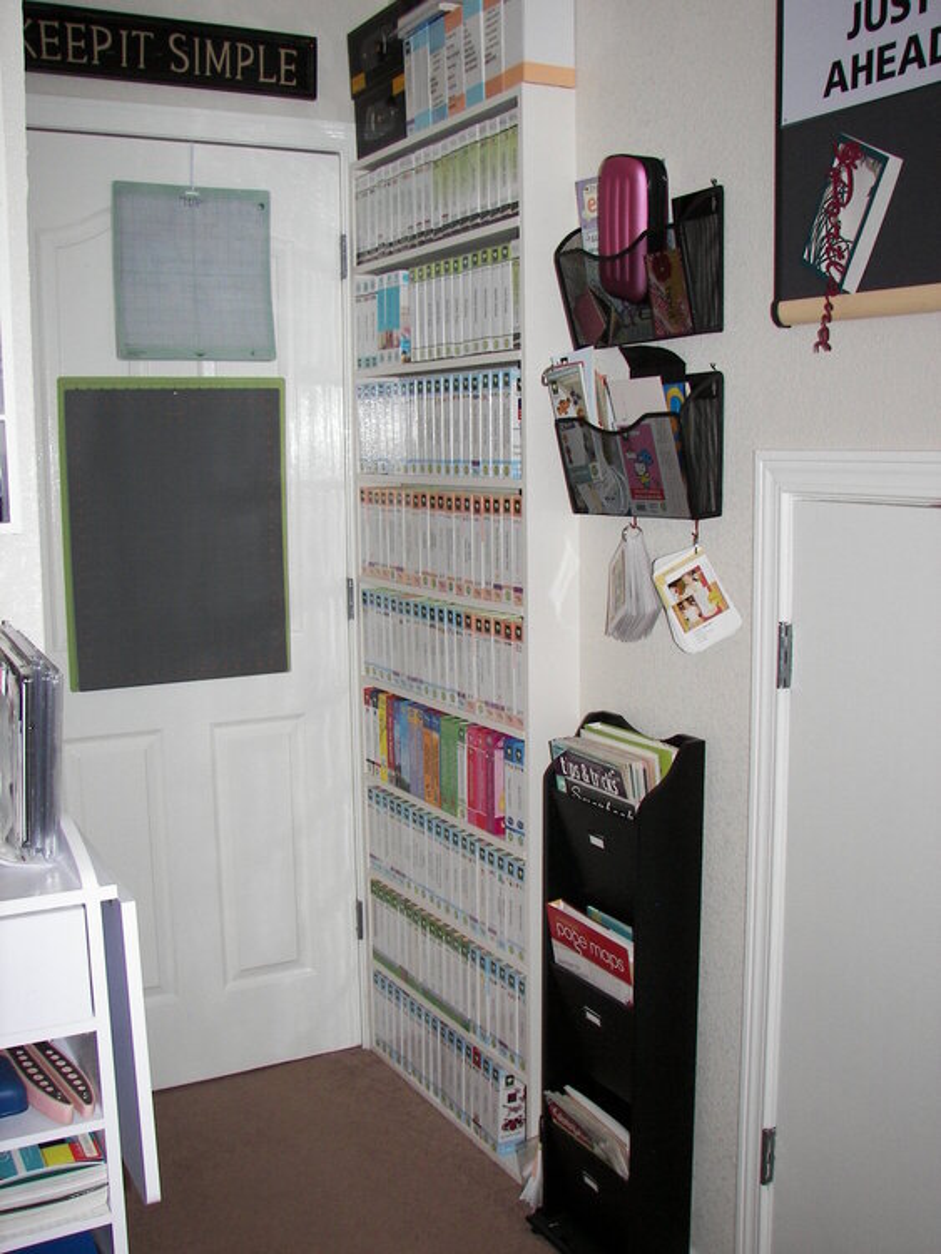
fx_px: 1304
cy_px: 627
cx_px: 470
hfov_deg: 39.7
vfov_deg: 51.3
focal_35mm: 36
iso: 100
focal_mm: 6
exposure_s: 1/30
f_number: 2.8
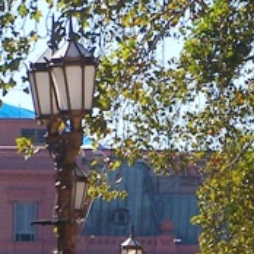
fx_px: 3470
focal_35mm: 418
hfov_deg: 4.2
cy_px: 234
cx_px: 312
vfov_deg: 4.2
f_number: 4
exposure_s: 1/1000
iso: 80
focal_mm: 21.2
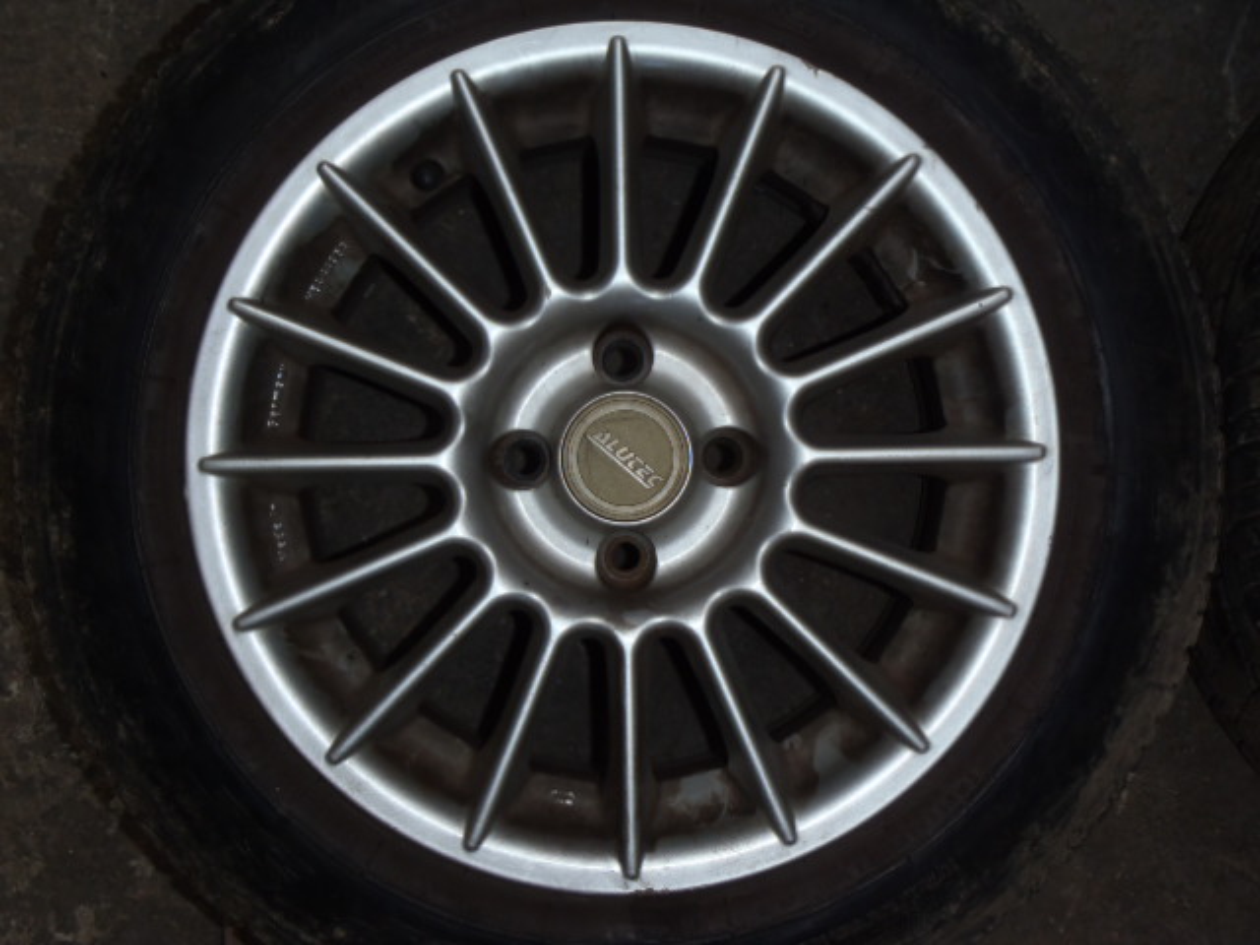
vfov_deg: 37.7
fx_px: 1383
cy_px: 472
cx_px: 630
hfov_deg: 49.0
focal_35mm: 38
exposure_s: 1/40
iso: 100
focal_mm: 6.83
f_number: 4.6
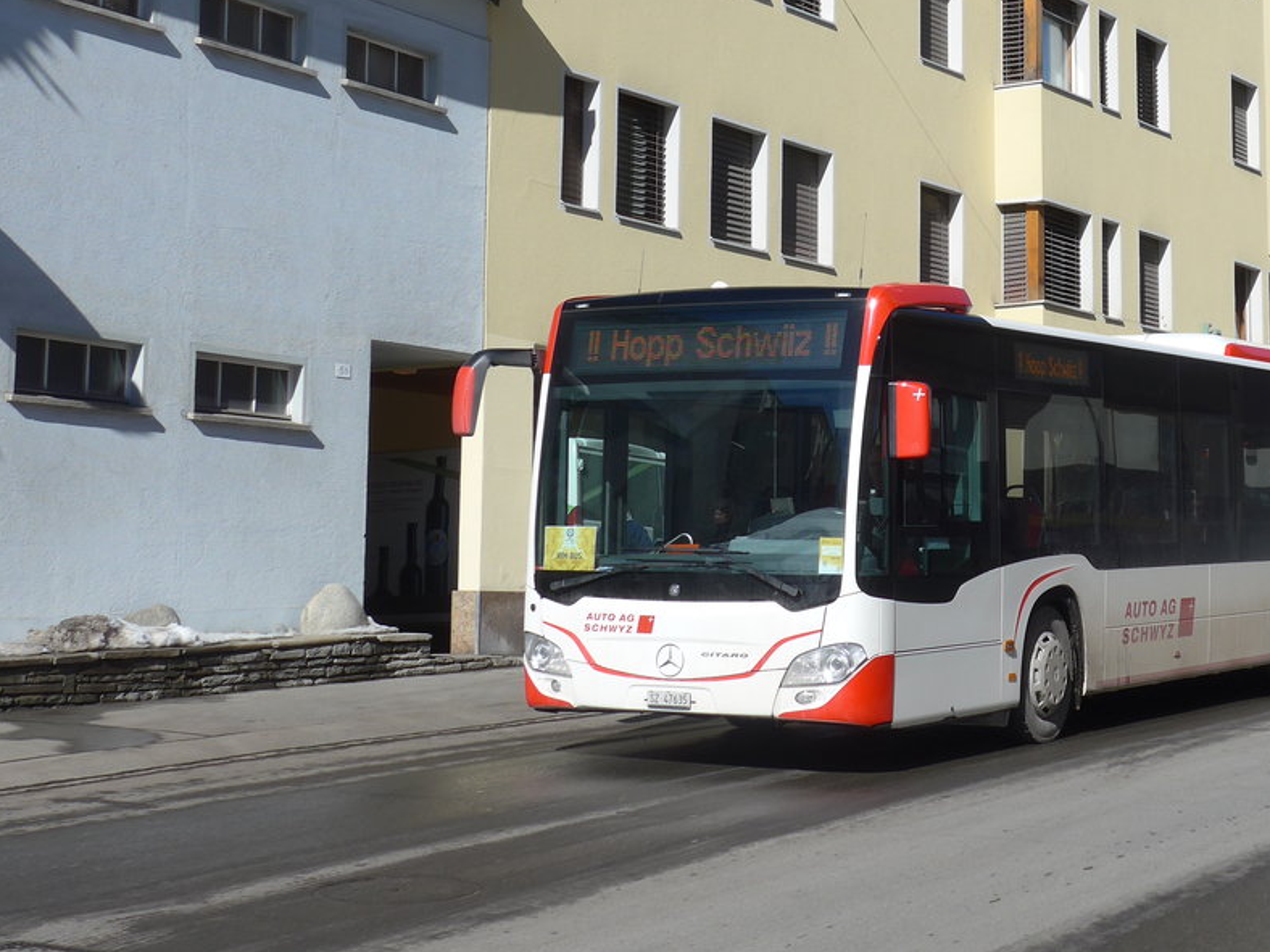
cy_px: 316
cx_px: 938
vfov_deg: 21.8
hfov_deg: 28.6
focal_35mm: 67
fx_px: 2458
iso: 80
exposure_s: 1/2000
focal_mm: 9
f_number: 3.2
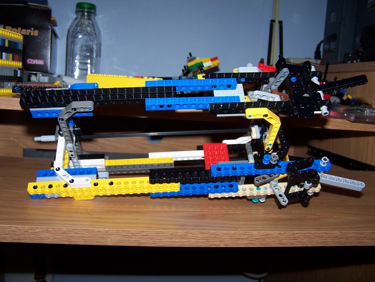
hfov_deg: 49.0
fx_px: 412
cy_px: 141
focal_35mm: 38
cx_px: 188
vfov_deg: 37.7
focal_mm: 6.3
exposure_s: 1/60
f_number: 2.8
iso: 80
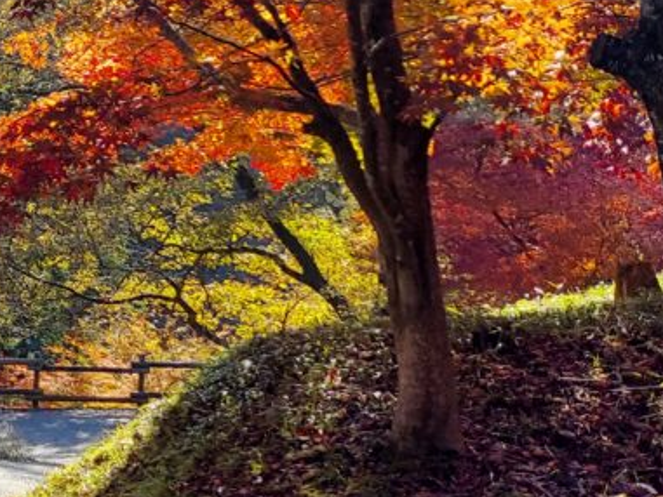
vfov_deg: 17.4
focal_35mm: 84
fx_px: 1609
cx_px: -362
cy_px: 61
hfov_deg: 19.8
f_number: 2
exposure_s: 1/313
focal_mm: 4.6
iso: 50
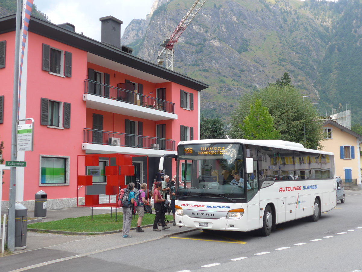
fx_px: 460
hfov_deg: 42.9
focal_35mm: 44
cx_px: 181
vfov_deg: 32.9
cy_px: 136
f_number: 2.8
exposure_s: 1/250
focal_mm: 9
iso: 80
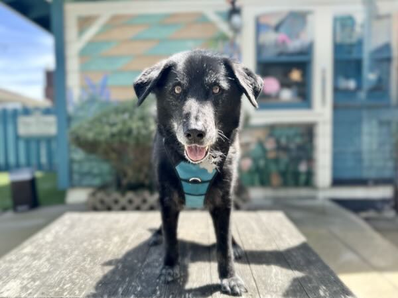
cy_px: 149
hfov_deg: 71.6
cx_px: 199
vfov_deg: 56.8
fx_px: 276
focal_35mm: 24
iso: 80
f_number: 1.78
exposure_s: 1/1453
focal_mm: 6.86
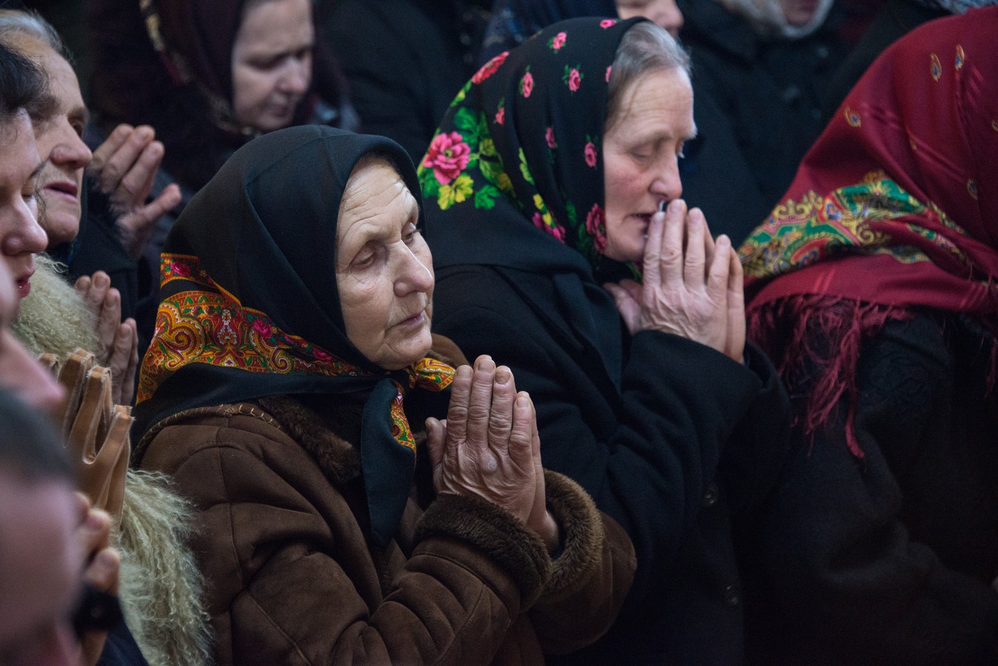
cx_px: 499
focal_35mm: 150
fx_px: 4160
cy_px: 333
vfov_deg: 9.2
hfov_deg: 13.7
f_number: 5.6
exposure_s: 1/50
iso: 3200
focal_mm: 150
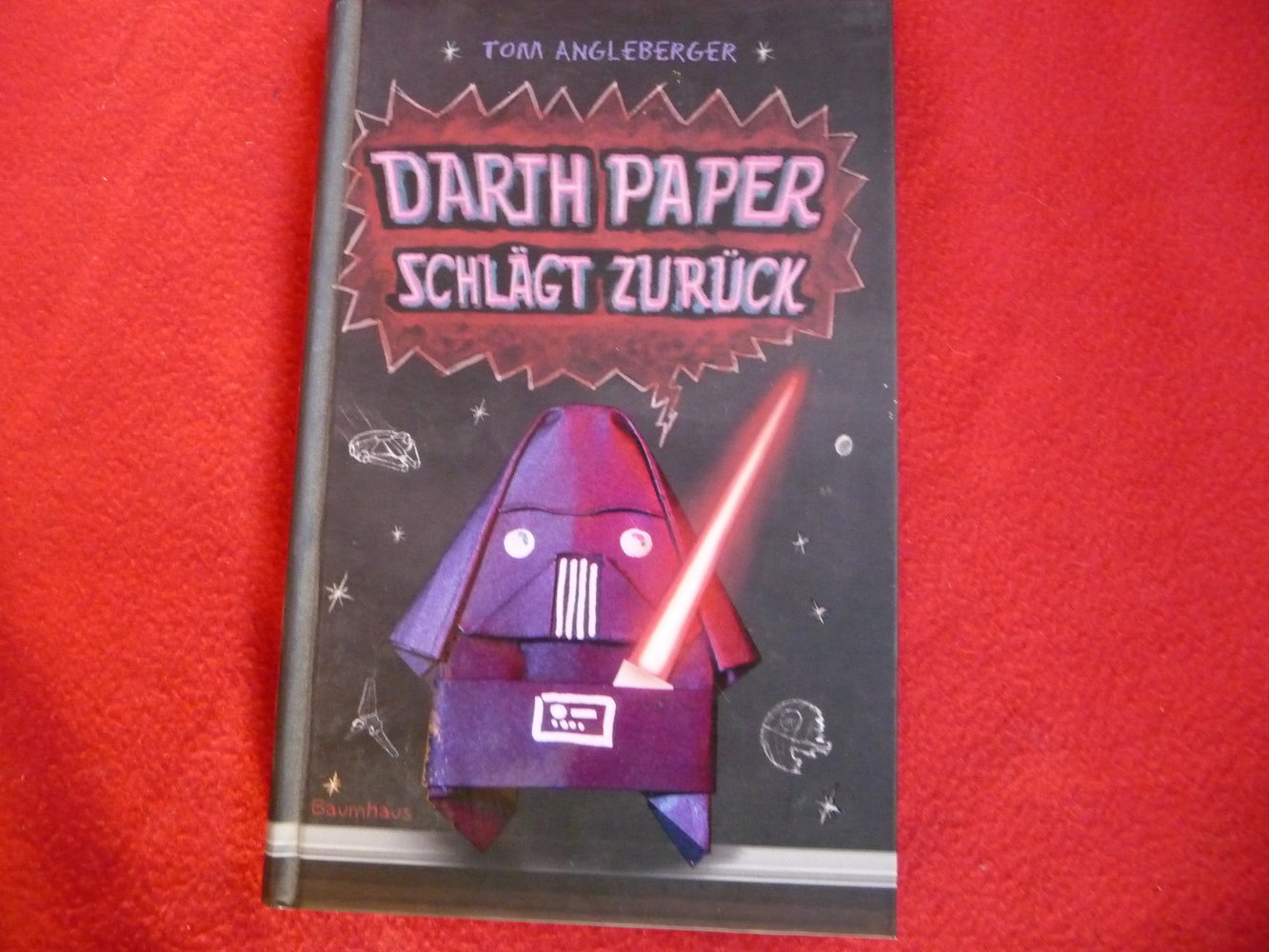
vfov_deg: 49.8
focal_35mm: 28
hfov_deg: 63.4
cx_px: 634
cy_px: 476
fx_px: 1027
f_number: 3.3
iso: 800
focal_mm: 4.7
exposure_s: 1/13
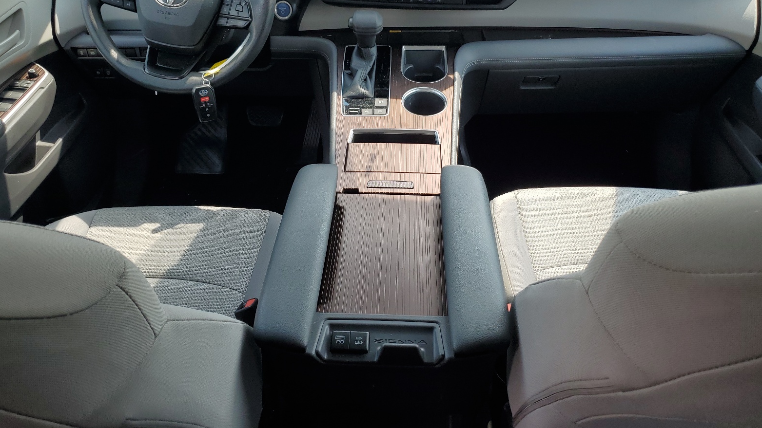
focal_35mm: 29
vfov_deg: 39.9
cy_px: 164
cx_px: 388
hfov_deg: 66.1
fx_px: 586
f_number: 1.5
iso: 50
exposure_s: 1/625
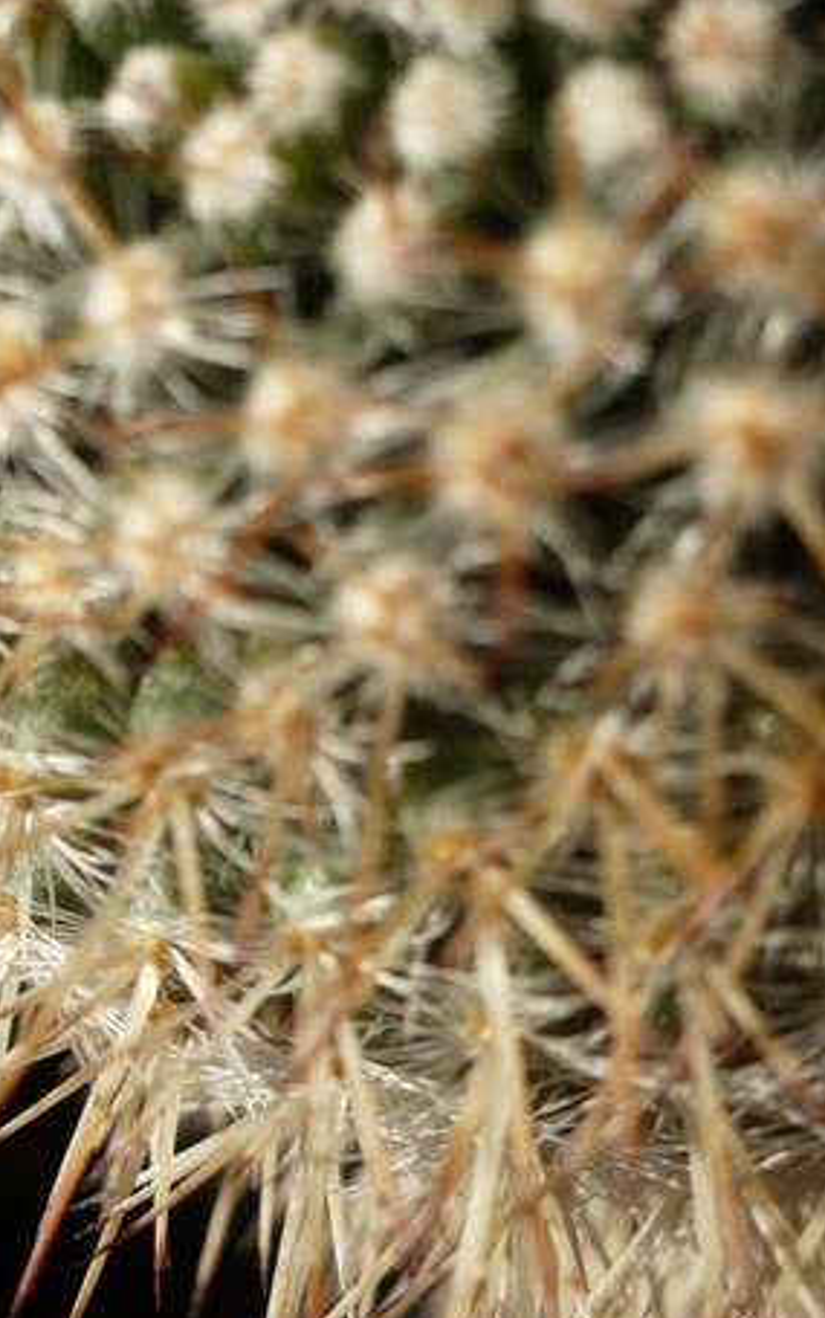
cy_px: 362
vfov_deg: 32.4
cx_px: 171
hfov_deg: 20.8
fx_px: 2227
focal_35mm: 62
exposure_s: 1/1000
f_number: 2.8
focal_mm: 6.1
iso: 100
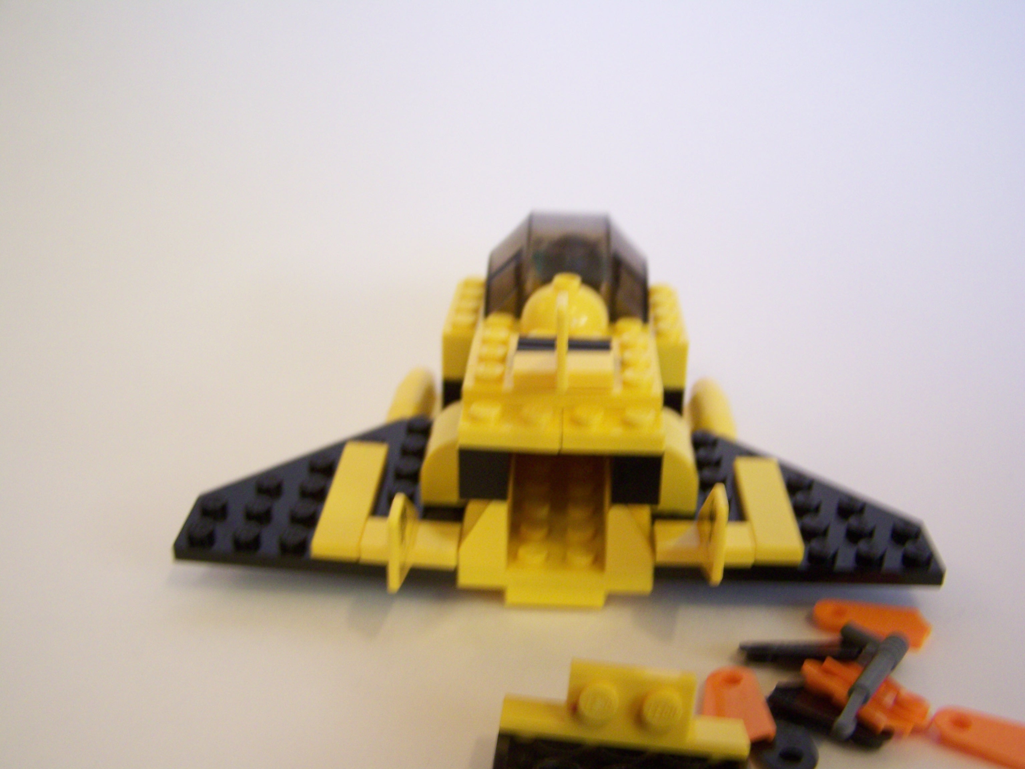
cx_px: 512
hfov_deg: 49.0
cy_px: 384
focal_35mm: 38
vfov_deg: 37.7
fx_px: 1125
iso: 160
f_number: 2.8
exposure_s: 1/15
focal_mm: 6.3
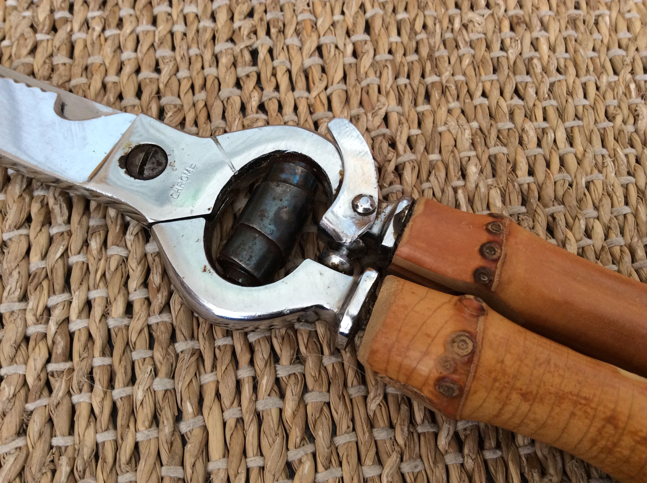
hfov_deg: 56.9
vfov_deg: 44.1
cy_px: 242
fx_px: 597
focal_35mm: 32
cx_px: 324
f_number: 2.4
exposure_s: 1/25
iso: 80
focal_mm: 3.3
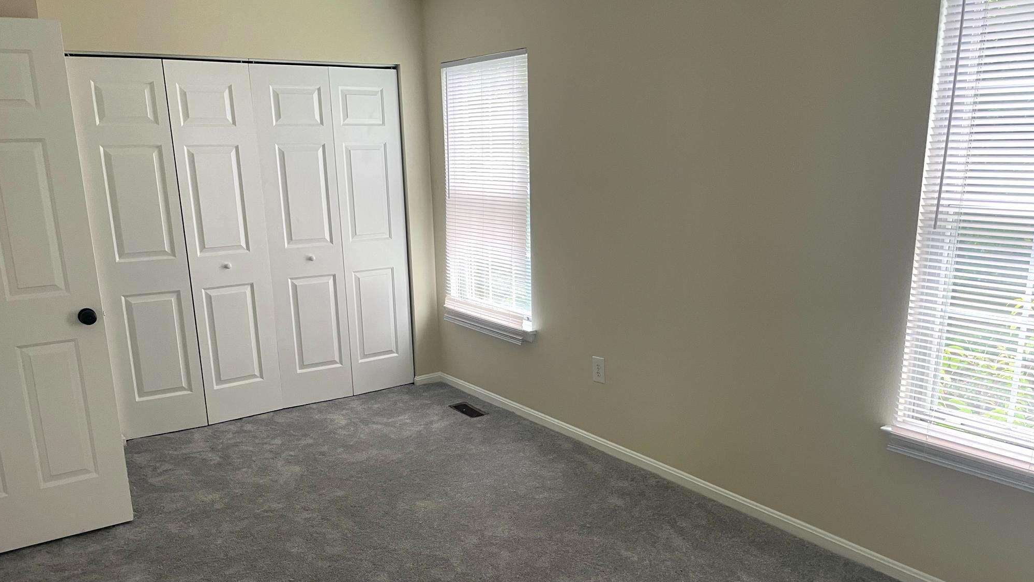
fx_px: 795
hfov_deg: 66.1
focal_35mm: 29
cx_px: 509
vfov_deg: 39.9
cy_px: 364
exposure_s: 1/74
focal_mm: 4.2
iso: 125
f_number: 1.6
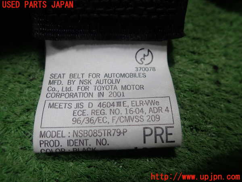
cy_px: 91
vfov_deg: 46.8
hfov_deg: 60.0
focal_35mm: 30
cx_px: 121
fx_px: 210
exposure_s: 1/125
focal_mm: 5.5
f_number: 2.3
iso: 125
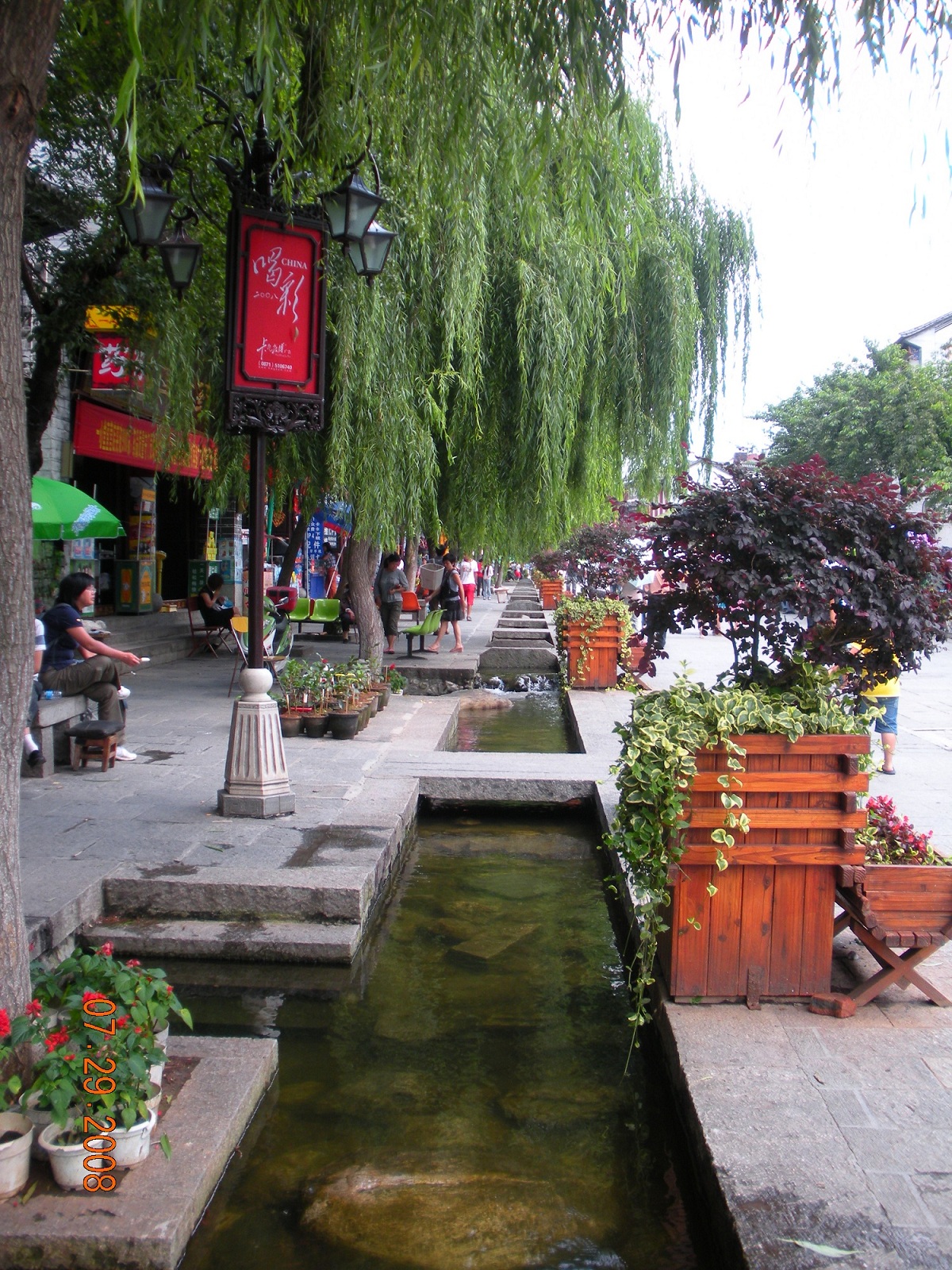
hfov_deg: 39.7
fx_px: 1320
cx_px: 476
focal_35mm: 36
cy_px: 635
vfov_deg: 51.4
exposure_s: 1/105
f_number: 3.5
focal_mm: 6.3
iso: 64
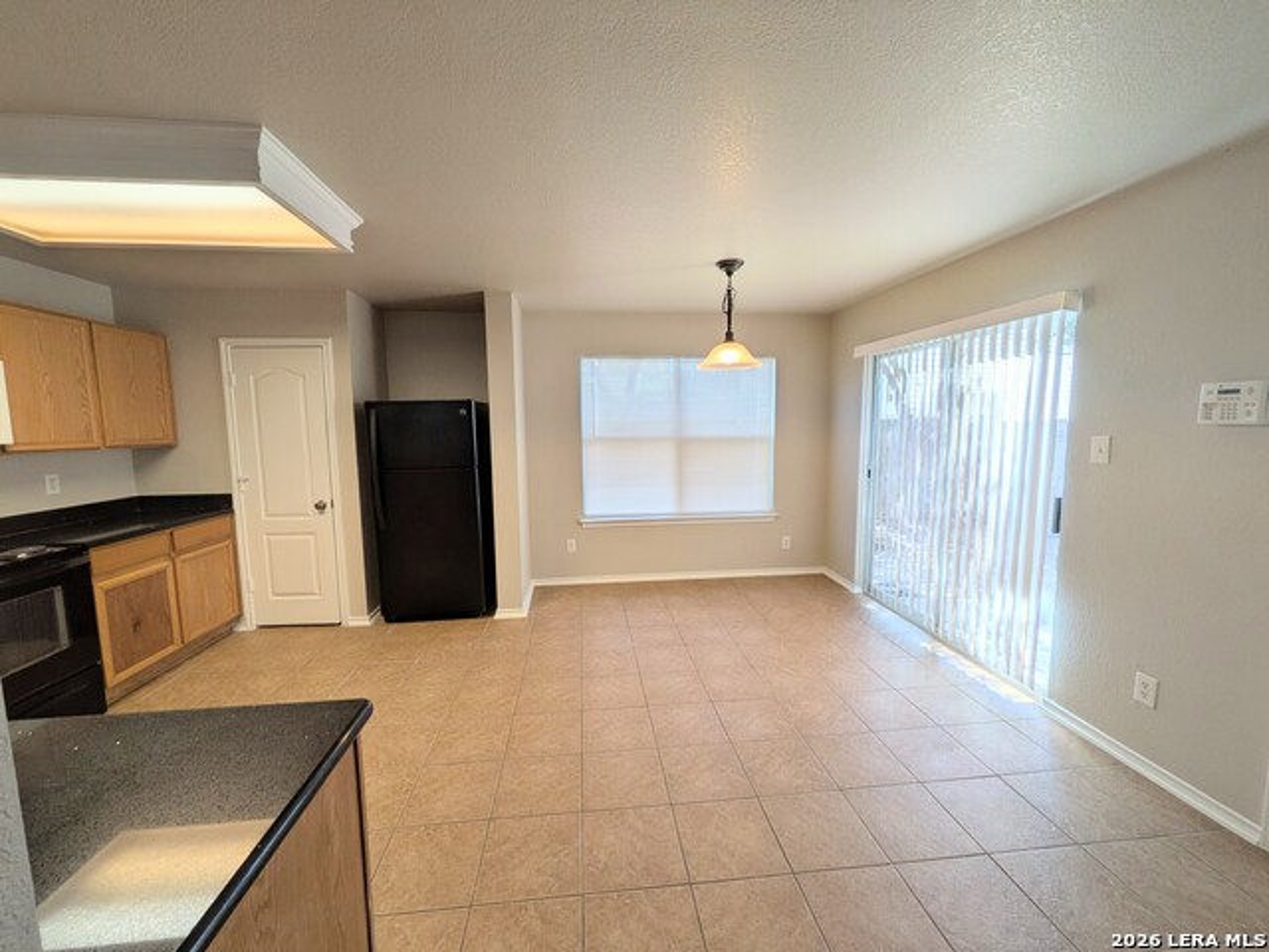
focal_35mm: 14
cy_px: 476
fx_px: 513
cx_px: 634
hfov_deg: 102.1
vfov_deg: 85.7
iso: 42
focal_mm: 1.83
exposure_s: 1/175
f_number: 2.2
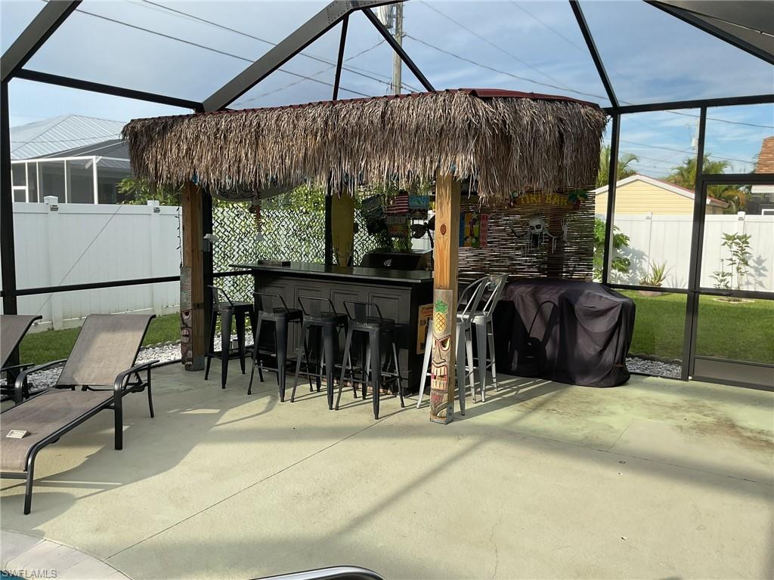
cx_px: 387
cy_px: 290
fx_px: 648
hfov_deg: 61.7
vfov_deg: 48.2
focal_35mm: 29
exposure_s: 1/524
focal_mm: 3
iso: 16
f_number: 1.8
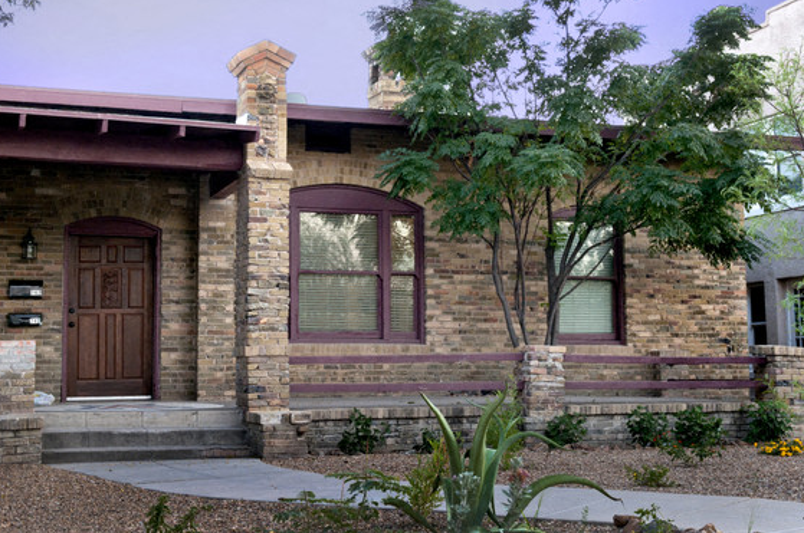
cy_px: 252
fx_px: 1227
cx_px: 381
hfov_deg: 36.3
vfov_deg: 24.5
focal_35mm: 55
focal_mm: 32
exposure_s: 1/25
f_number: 8
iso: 200
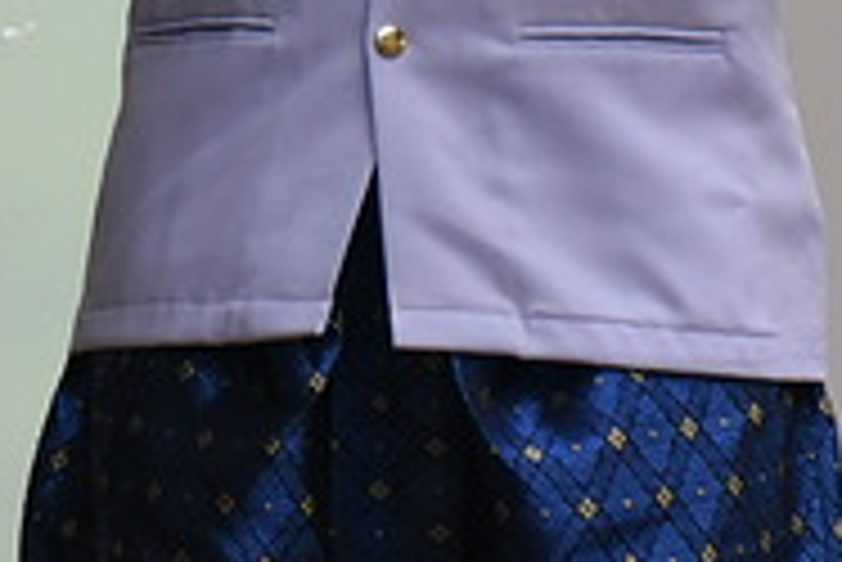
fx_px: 7186
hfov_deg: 6.6
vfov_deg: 4.4
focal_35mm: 307
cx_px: -464
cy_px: -378
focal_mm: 56
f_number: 4.5
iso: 2000
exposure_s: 1/320
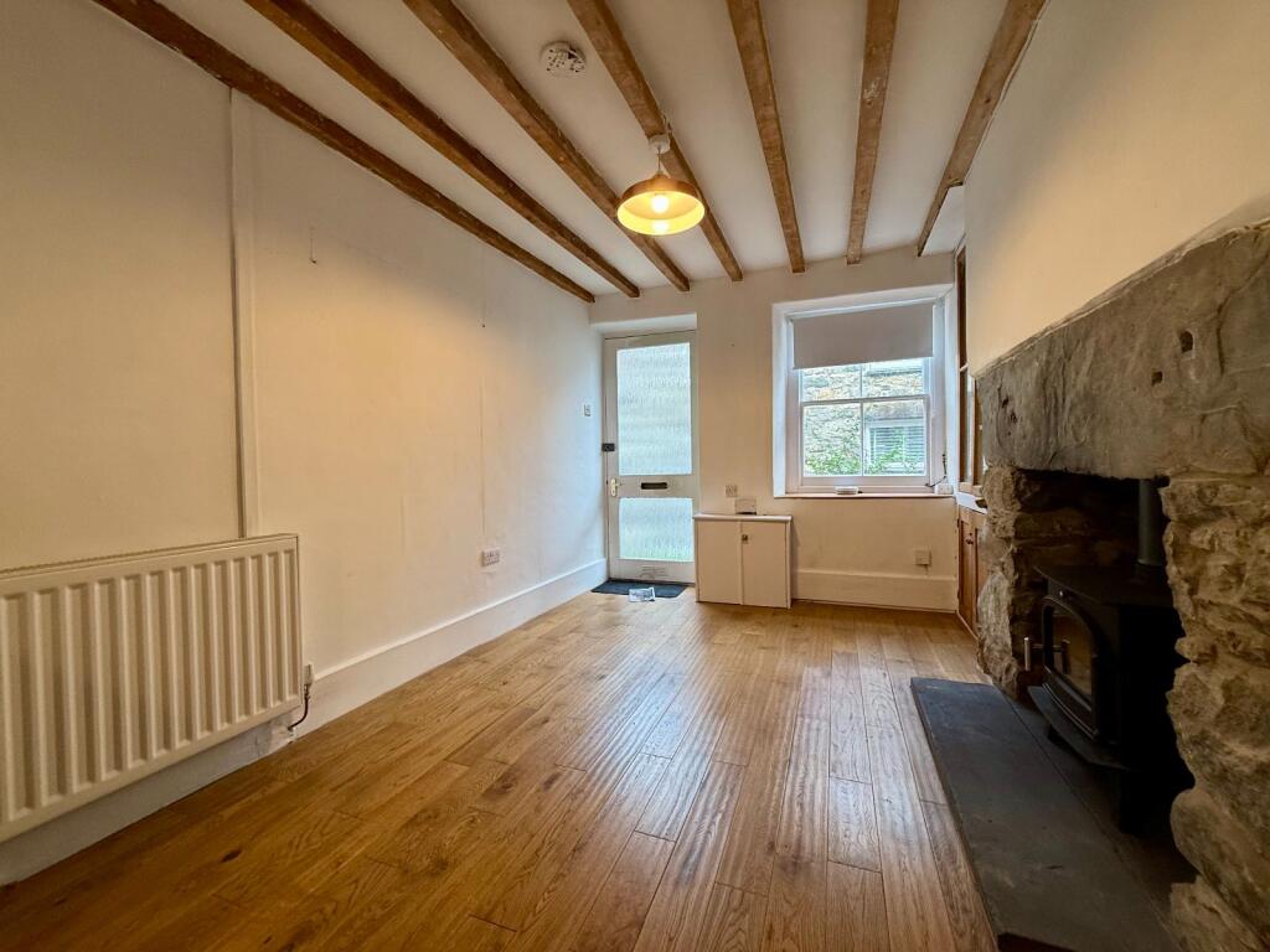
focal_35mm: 14
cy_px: 476
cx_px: 635
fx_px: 514
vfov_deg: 85.7
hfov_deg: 102.1
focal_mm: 2.22
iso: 80
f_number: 2.2
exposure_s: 1/100
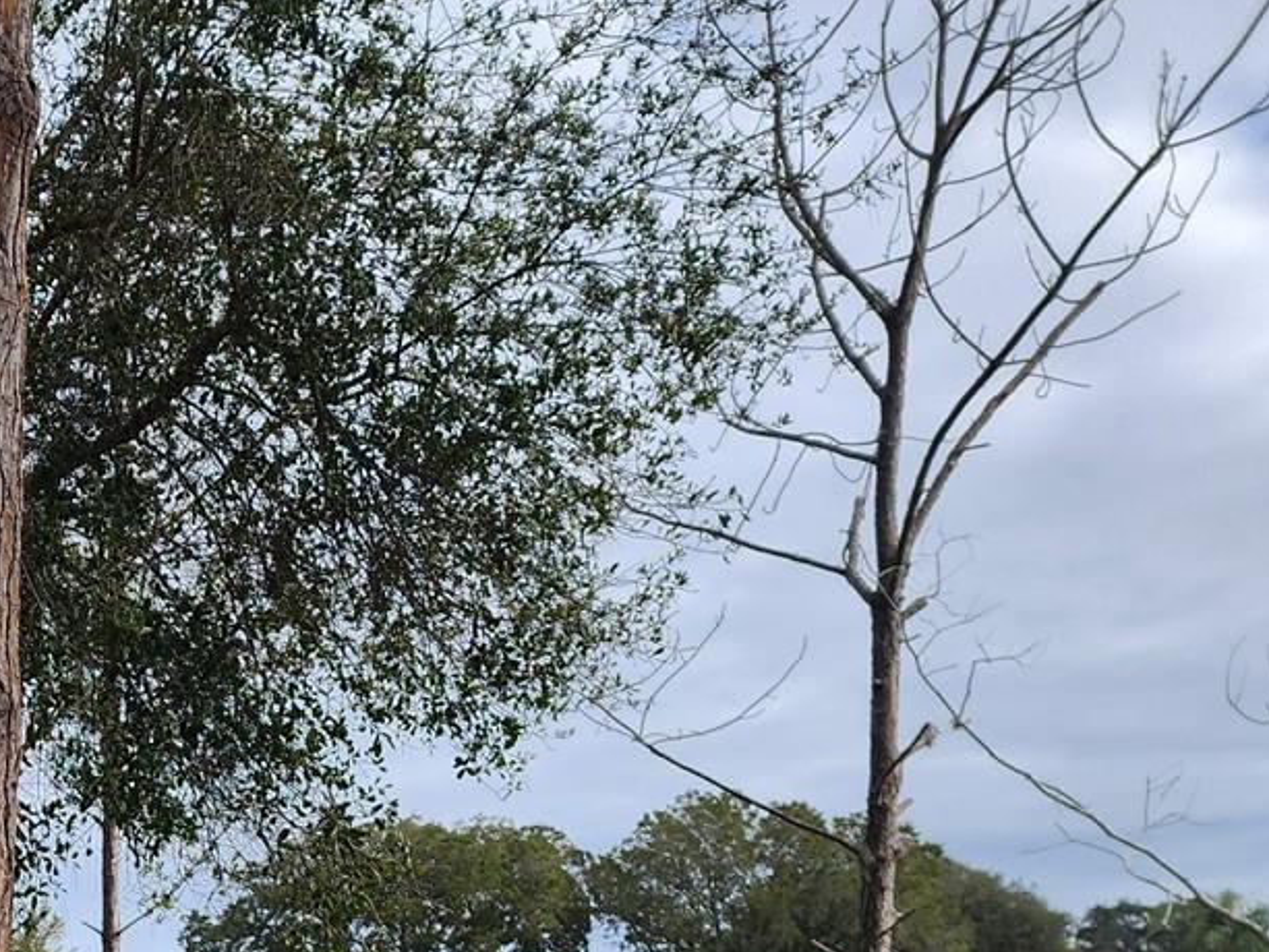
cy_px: 1223
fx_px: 2200
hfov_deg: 28.2
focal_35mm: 60
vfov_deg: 22.1
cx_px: -244
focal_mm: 6.4
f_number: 1.8
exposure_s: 1/504
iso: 12
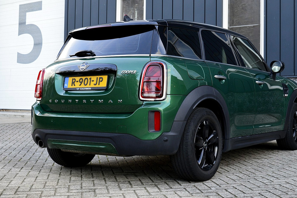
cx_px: 158
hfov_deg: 35.6
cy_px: 85
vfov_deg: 24.2
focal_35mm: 56
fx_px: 462
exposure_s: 1/60
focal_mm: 32
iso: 640
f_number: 8
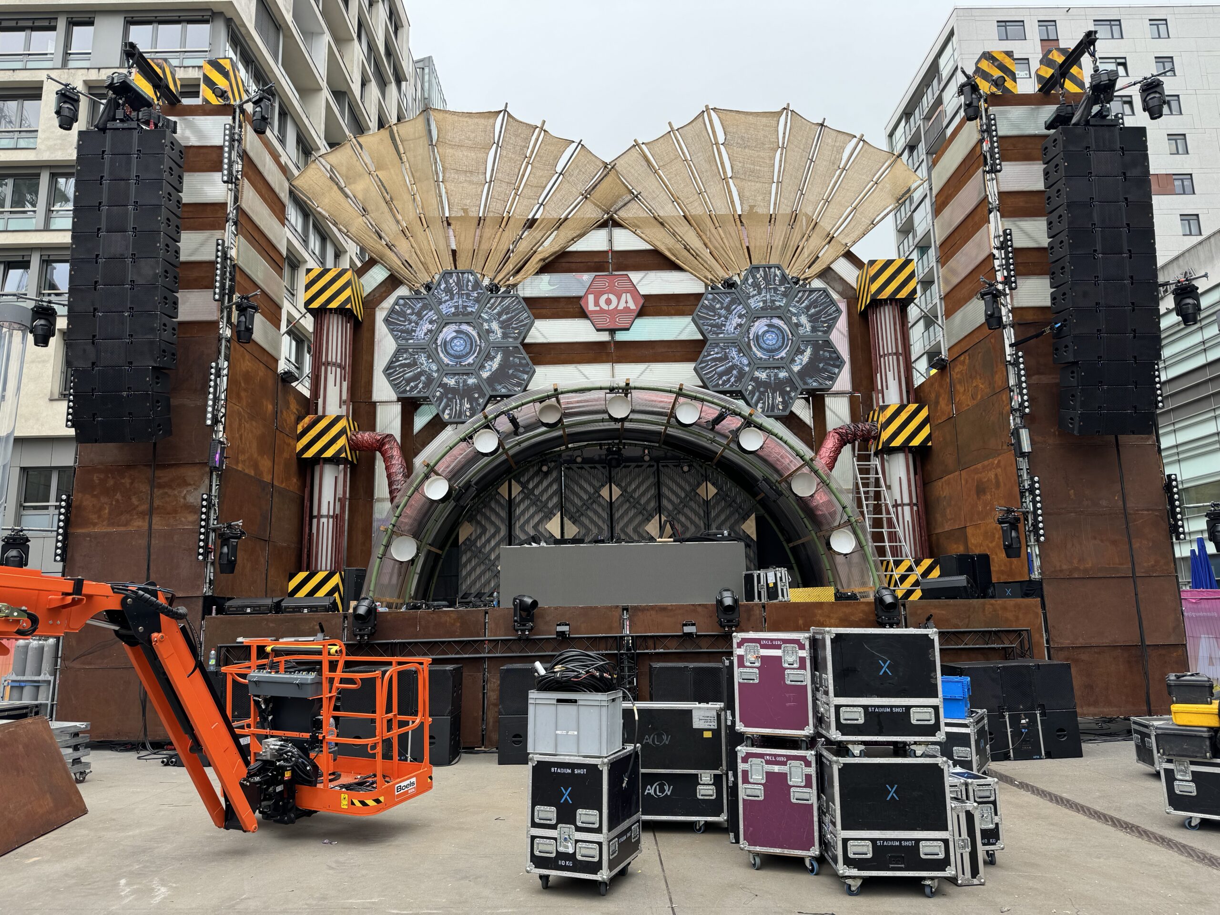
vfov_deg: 56.8
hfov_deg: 71.6
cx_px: 610
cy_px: 458
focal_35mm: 24
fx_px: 846
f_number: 1.78
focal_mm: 6.76
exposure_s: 1/522
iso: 80
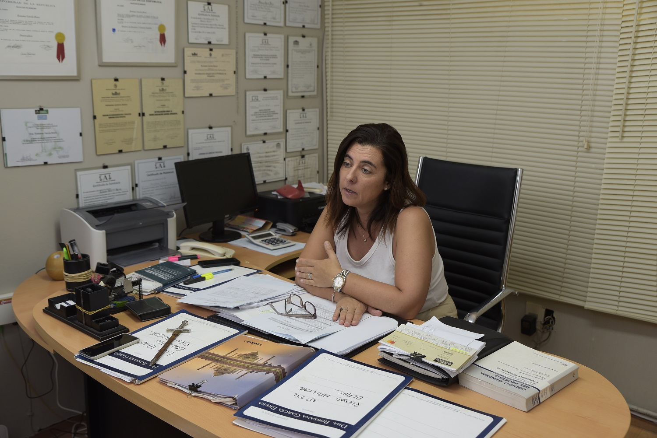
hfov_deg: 53.1
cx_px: 328
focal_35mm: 36
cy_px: 219
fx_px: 657
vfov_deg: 36.9
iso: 800
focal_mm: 36
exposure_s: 1/200
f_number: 4
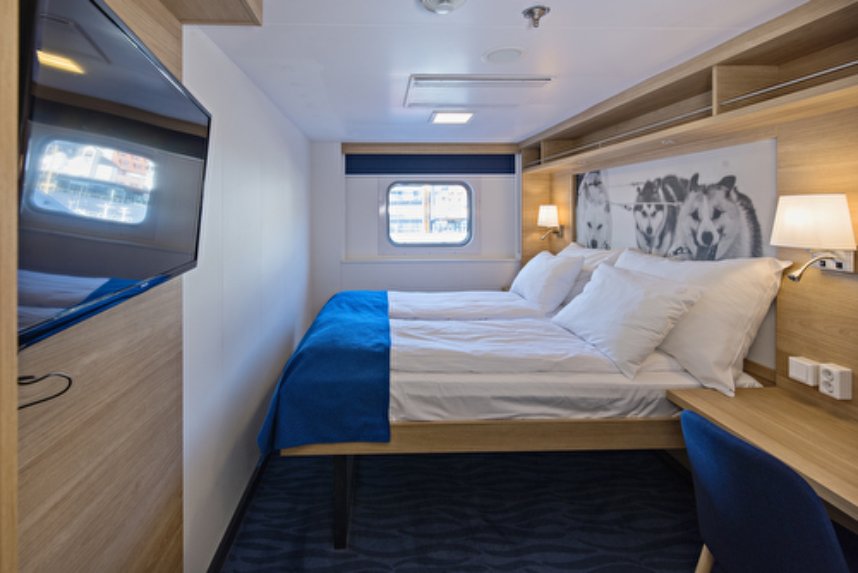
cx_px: 429
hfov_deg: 96.7
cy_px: 286
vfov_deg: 73.8
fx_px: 382
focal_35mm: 16
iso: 400
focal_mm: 16
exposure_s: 1/20
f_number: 6.3
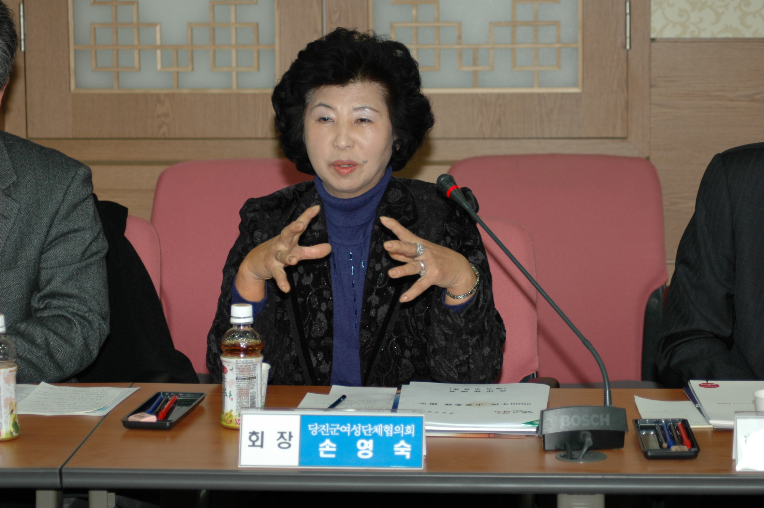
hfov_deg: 17.1
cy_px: 254
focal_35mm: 120
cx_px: 382
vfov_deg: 11.4
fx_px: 2544
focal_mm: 80
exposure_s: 1/60
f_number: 4.2
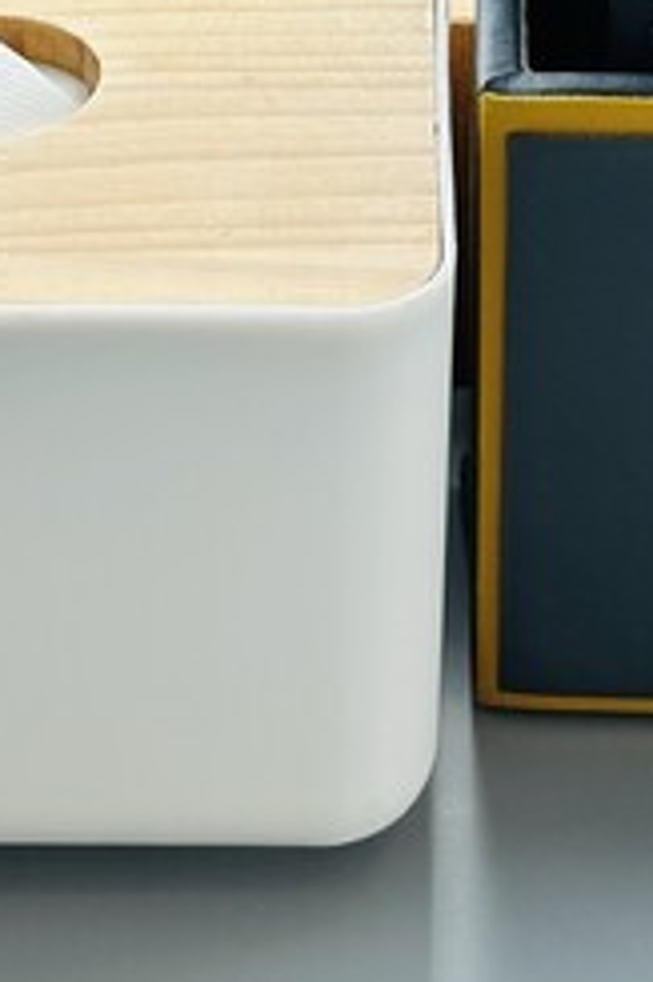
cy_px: -122
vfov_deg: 11.7
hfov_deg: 7.9
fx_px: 4713
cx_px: 268
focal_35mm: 173
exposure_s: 1/631
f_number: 1.78
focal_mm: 6.86
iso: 64
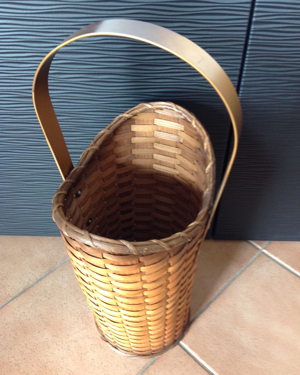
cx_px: 151
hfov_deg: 40.1
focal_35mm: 37
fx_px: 411
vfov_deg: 49.1
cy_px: 180
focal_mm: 4.28
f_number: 2.4
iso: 125
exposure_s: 1/15
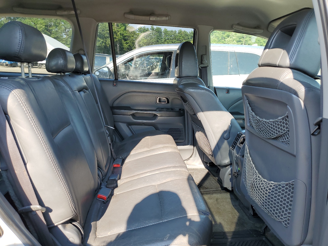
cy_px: 123
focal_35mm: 26
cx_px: 164
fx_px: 246
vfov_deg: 53.1
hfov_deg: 67.3
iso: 50
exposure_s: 1/417
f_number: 1.5
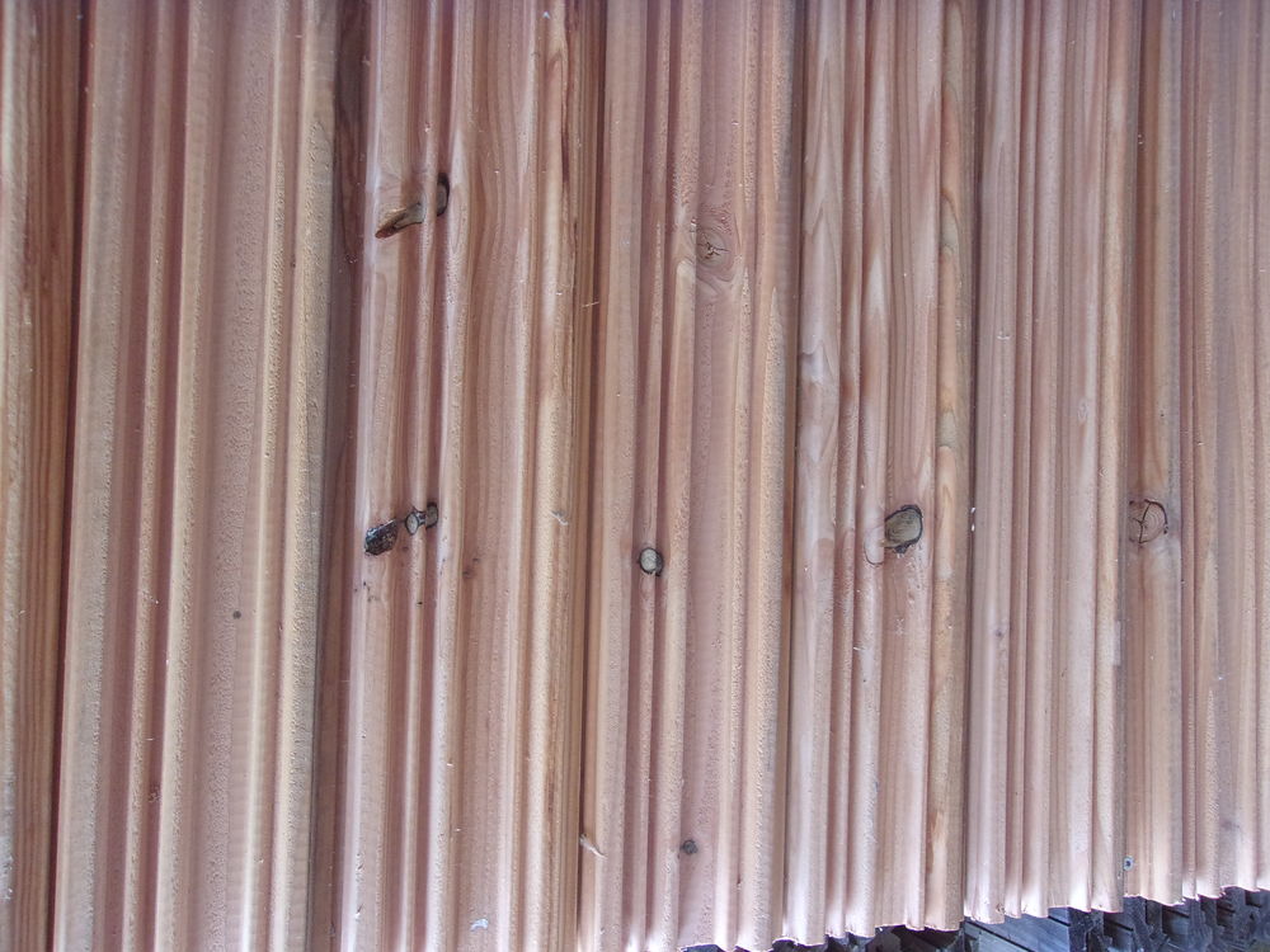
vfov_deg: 51.4
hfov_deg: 65.3
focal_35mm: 27
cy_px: 476
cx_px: 635
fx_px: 991
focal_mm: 4.9
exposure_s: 1/34
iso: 186
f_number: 3
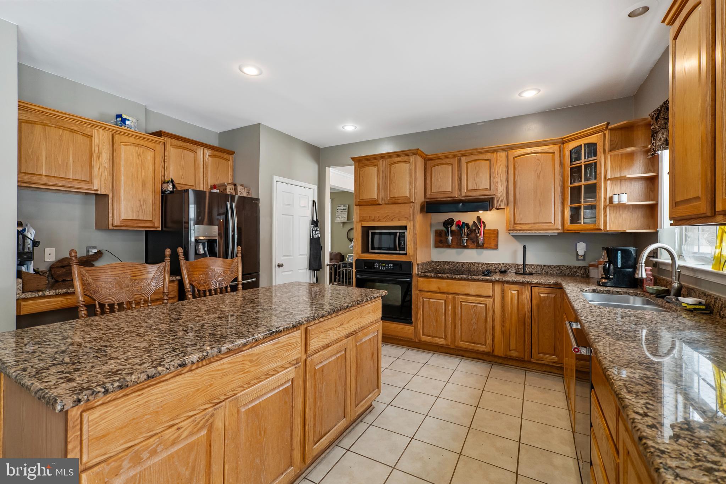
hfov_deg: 100.4
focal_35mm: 15
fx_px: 302
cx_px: 363
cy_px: 242
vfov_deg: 77.3
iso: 640
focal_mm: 10
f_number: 2.8
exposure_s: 1/100
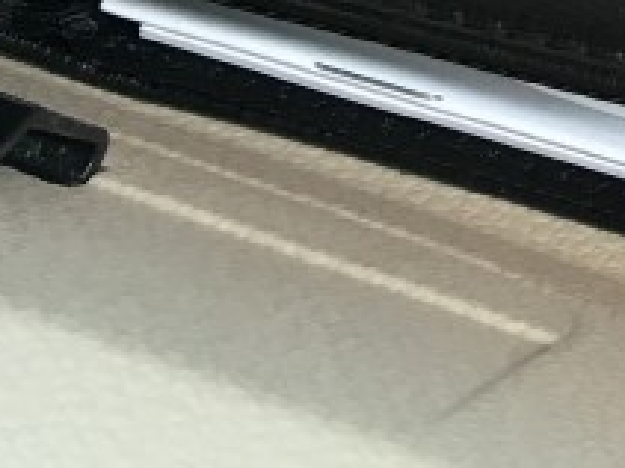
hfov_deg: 12.7
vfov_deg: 9.8
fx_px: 2544
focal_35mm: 141
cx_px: 1140
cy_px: -432
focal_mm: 4.15
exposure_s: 1/30
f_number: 2.2
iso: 32
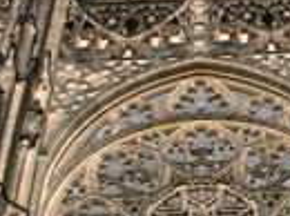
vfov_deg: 13.6
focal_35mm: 108
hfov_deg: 18.1
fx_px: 903
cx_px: 230
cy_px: 71
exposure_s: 1/230
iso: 100
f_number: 5.6
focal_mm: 8.9
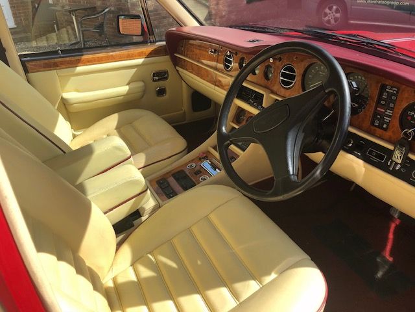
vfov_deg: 49.7
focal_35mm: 28
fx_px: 336
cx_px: 208
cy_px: 156
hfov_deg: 63.4
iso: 20
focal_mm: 3.99
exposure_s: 1/857
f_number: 1.8
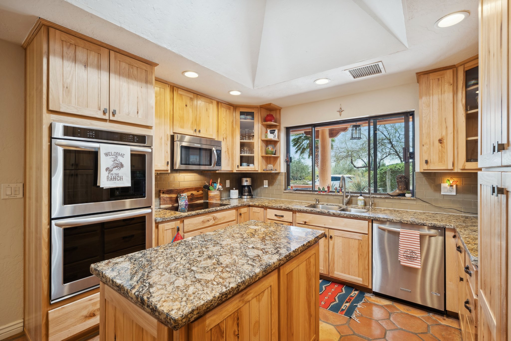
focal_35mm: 16
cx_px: 256
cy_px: 170
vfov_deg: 73.7
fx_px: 227
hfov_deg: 96.7
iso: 400
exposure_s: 1/15
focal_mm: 16
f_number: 8
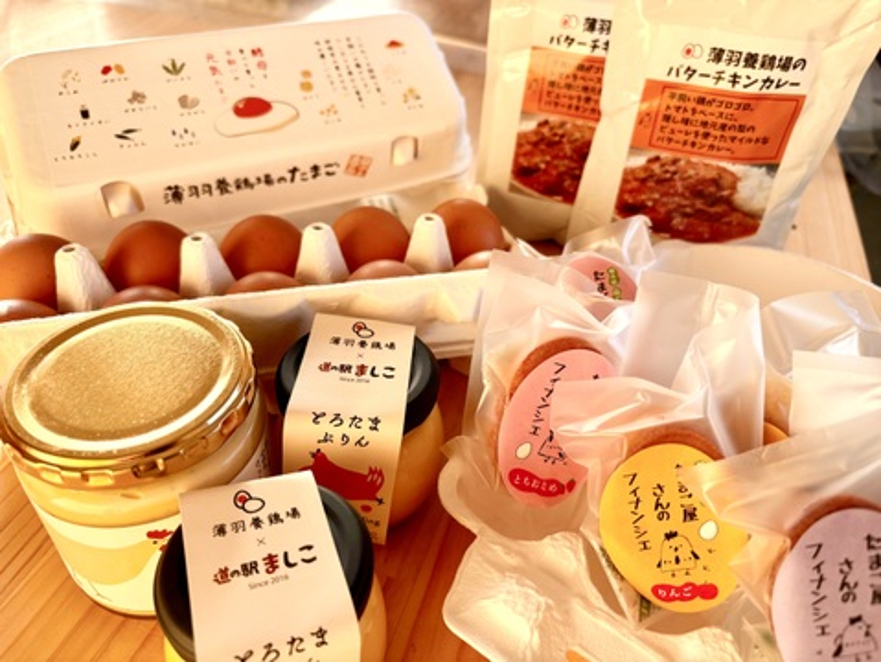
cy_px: 331
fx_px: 662
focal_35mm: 26
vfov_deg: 53.1
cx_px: 440
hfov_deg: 67.3
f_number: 1.6
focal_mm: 5.96
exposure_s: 1/444
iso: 64
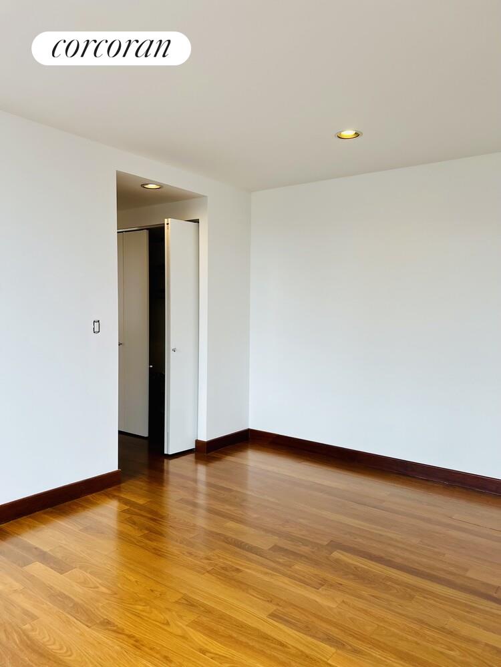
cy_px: 334
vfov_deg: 67.3
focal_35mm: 26
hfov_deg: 53.1
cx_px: 250
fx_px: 502
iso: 40
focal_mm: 5.7
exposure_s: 1/292
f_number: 1.5
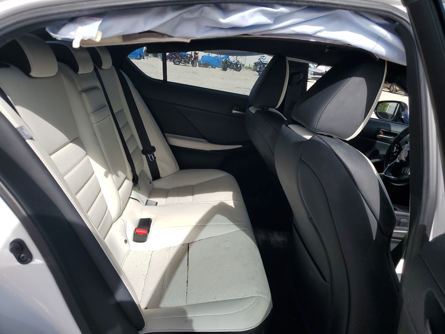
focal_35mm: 26
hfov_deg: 67.3
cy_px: 167
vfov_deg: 53.1
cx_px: 222
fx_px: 334
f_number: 1.5
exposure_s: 1/3333
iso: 50
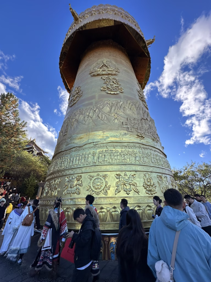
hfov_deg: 85.7
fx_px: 114
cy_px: 141
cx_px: 106
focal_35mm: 14
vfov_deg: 102.1
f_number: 2.2
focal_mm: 2.22
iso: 40
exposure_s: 1/374
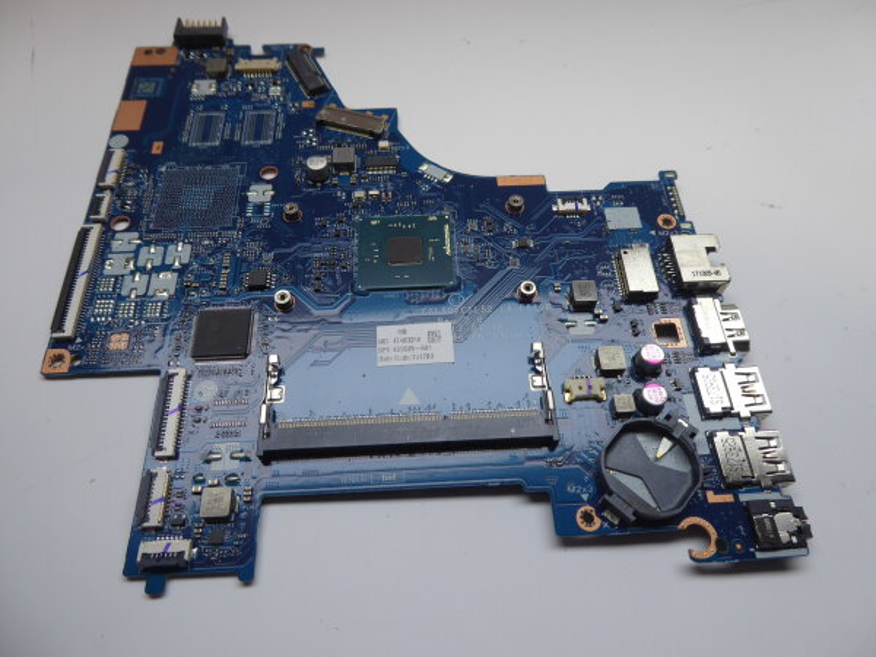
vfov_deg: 54.9
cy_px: 328
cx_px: 438
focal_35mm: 25
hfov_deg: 69.4
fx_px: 633
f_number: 3.3
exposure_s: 1/80
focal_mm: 4.3
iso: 80
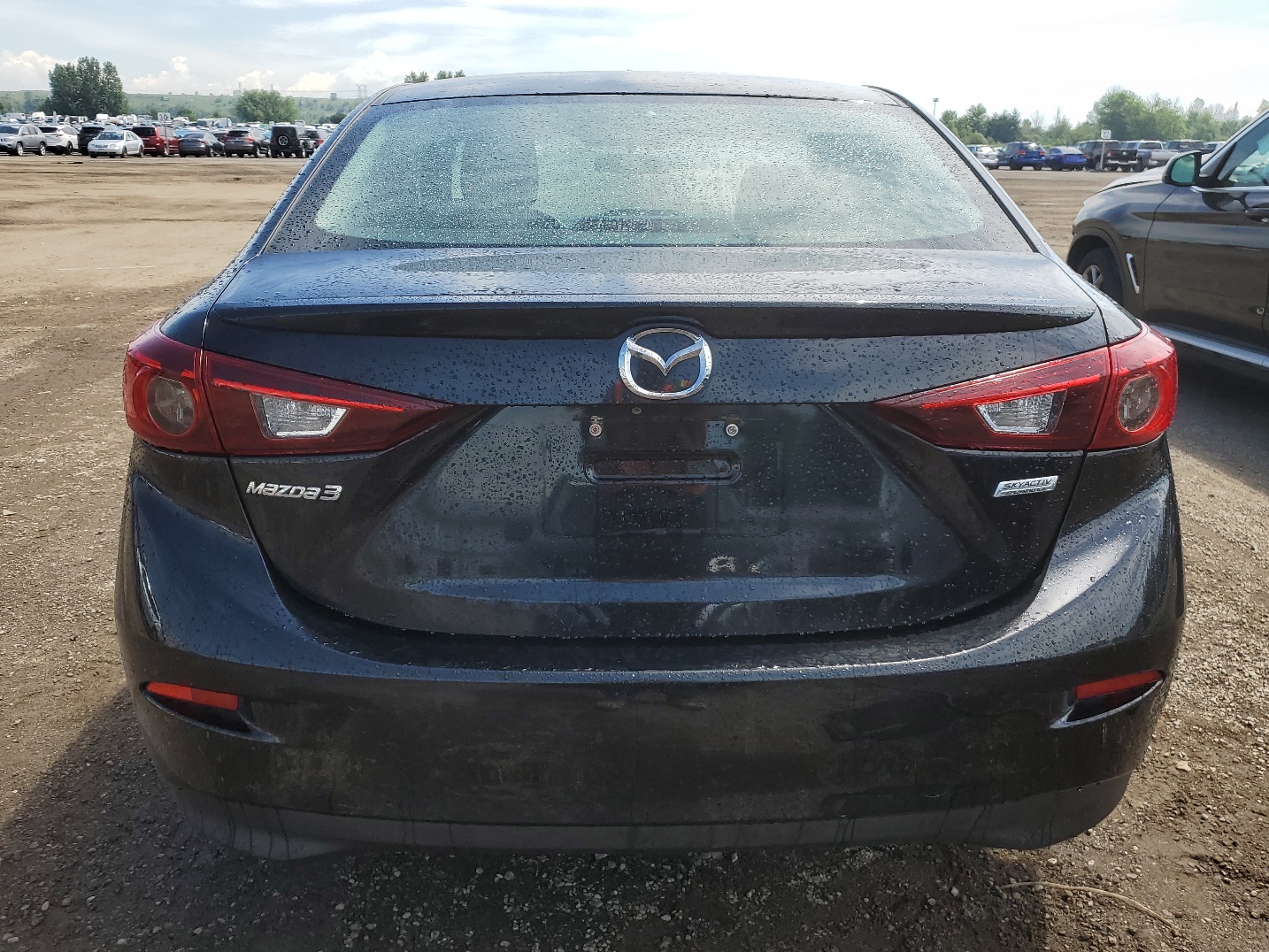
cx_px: 652
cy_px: 479
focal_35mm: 29
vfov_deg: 48.2
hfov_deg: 61.6
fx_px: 1063
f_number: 1.5
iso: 50
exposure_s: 1/2000
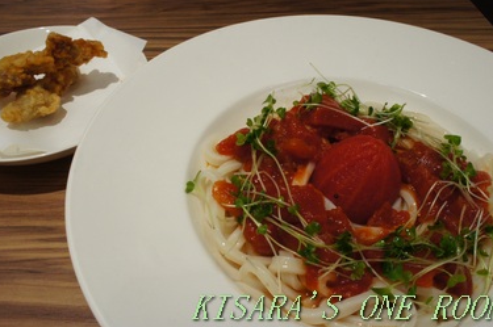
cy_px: 156
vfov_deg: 41.0
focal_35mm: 32
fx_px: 438
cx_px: 251
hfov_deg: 58.8
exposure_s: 1/8
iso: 1600
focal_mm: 20
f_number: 20
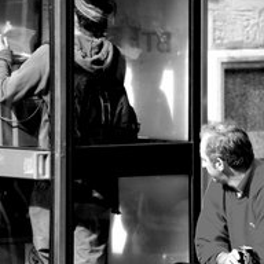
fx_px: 3649
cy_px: 91
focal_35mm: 423
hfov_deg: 4.1
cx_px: 124
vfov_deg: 4.1
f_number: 5.3
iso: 500
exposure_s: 1/500
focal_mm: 165
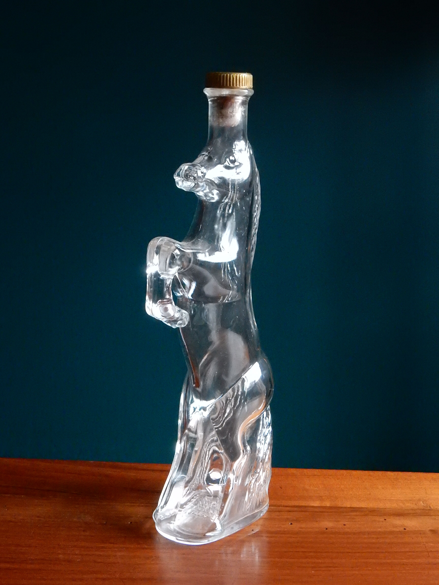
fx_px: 862
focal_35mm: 51
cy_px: 292
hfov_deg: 28.6
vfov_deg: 37.5
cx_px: 220
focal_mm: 9
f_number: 4.5
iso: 1600
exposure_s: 1/25
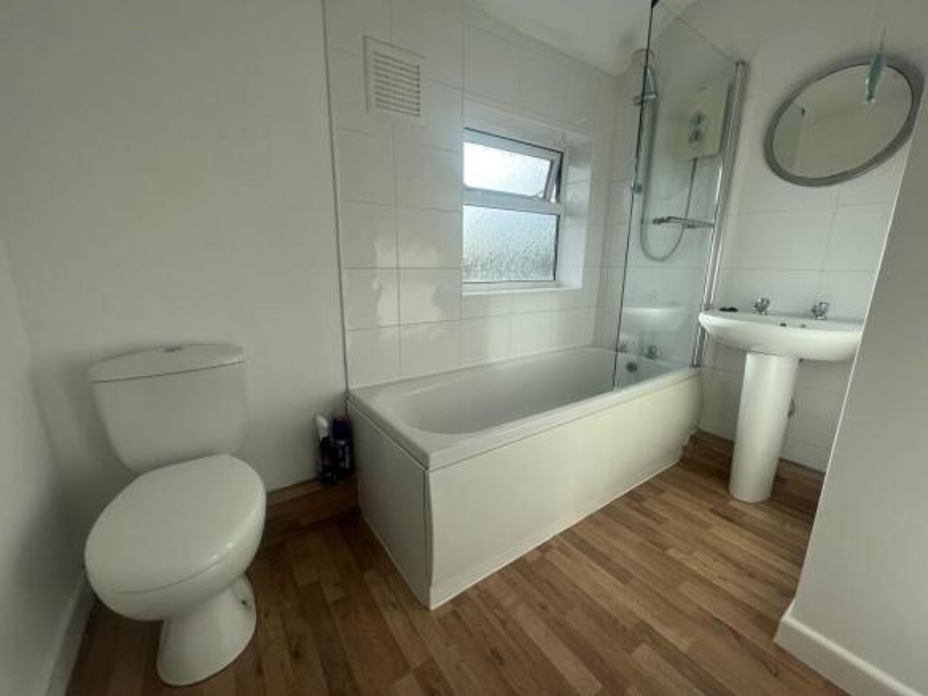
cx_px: 464
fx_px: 348
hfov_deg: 106.2
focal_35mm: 13
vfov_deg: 89.9
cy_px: 348
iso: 32
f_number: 1.8
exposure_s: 1/384
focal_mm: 1.57
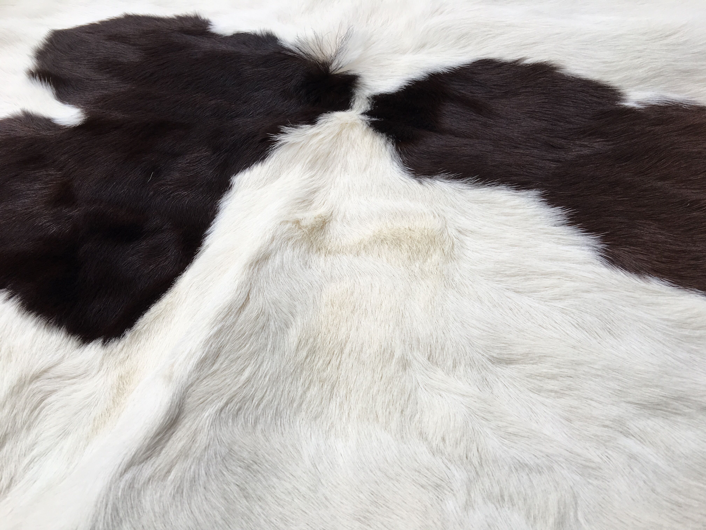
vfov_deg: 48.2
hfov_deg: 61.7
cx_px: 353
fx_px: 591
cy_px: 265
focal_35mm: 29
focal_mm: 4.15
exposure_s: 1/113
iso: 25
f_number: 2.2
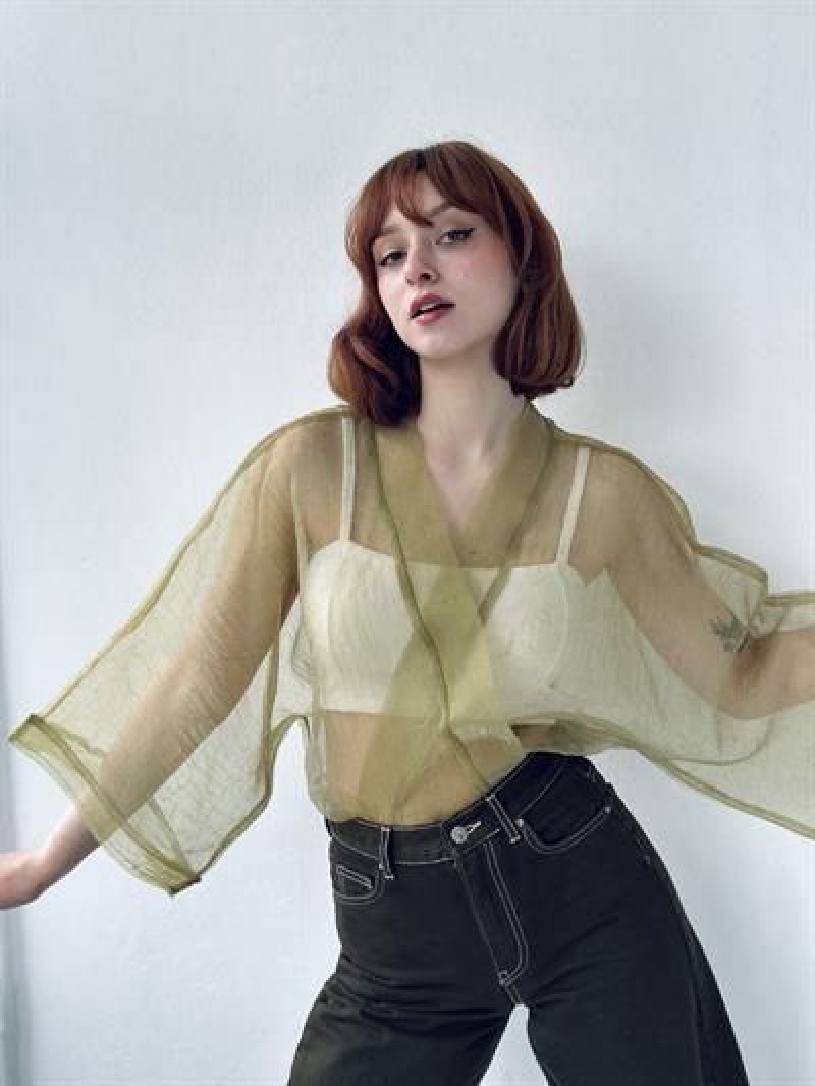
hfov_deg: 30.3
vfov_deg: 39.6
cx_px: 408
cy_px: 543
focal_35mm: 48
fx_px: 1506
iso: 80
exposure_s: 1/419
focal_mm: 6.86
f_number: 1.78
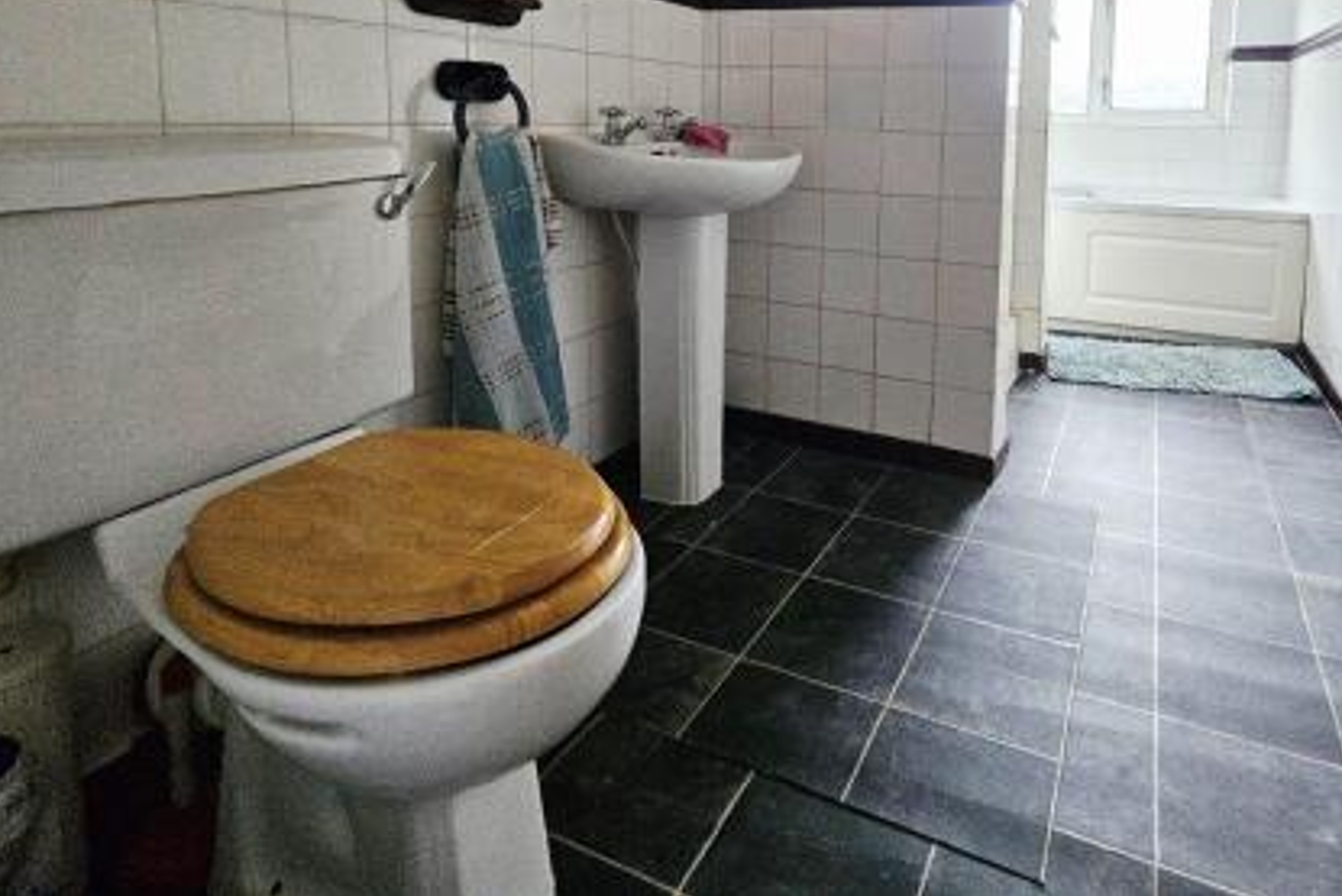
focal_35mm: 19
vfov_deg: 60.1
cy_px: 196
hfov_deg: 85.2
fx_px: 708
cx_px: 839
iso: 640
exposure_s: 1/101
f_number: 2.2
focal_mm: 2.2
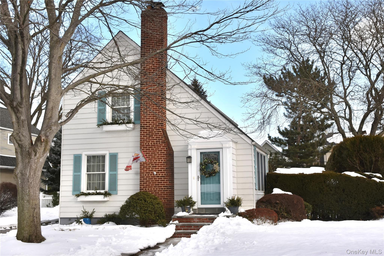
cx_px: 192
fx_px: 432
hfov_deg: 47.9
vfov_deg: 33.0
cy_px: 128
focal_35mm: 40
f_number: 9
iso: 400
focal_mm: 27
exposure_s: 1/320
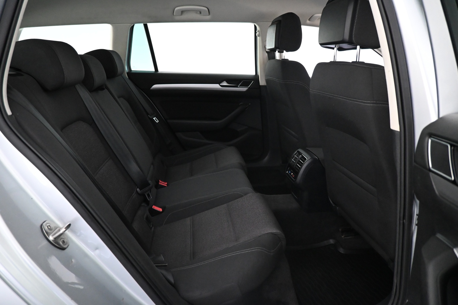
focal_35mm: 24
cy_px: 152
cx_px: 229
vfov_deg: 53.1
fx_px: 305
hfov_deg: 73.7
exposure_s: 1/60
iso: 4500
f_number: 3.5
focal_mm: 16
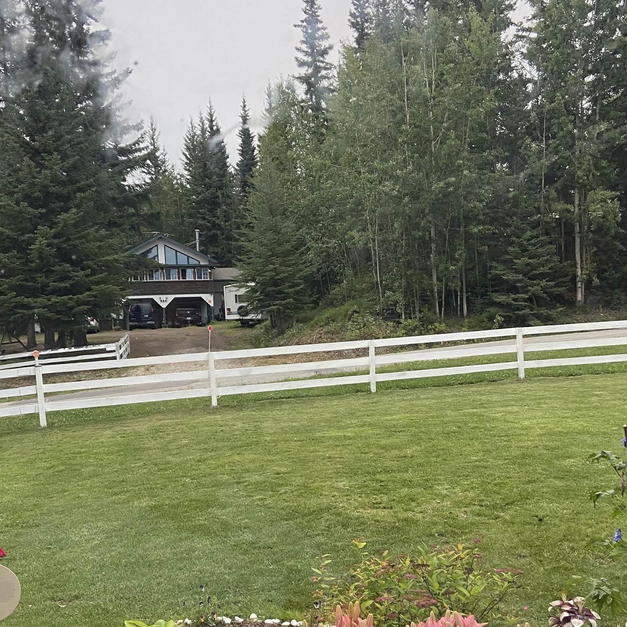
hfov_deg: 51.1
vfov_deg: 51.0
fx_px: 656
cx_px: 310
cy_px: 274
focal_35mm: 32
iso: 80
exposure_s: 1/50
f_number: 1.8
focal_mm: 4.25
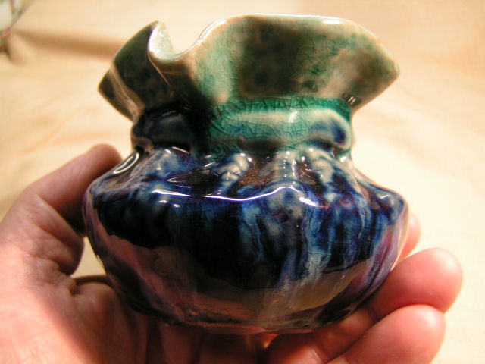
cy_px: 182
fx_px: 532
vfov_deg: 37.7
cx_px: 242
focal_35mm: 38
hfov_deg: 49.0
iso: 100
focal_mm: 5.8
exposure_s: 1/40
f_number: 2.8
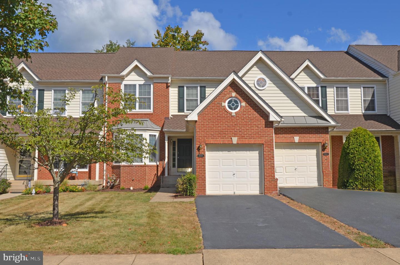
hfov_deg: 53.2
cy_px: 132
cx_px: 200
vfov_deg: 36.7
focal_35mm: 36
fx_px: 399
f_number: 10
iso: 100
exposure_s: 1/250
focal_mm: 24
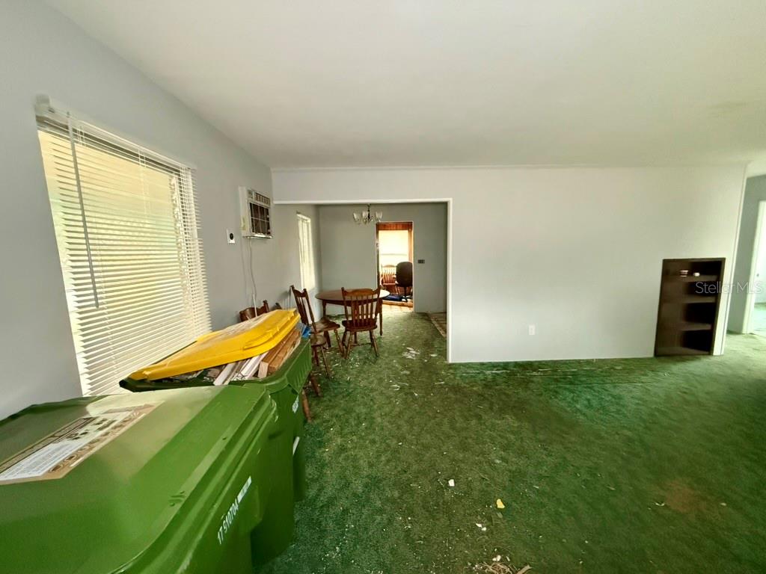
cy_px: 287
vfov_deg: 85.7
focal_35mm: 14
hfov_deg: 102.1
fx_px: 310
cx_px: 383
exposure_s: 1/60
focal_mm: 2.22
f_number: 2.2
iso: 1250
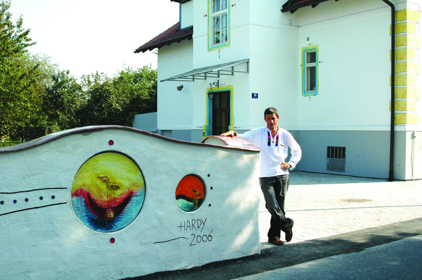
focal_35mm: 42
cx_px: 211
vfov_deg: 31.8
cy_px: 140
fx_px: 492
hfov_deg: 46.4
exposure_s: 1/250
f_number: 8
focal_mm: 28
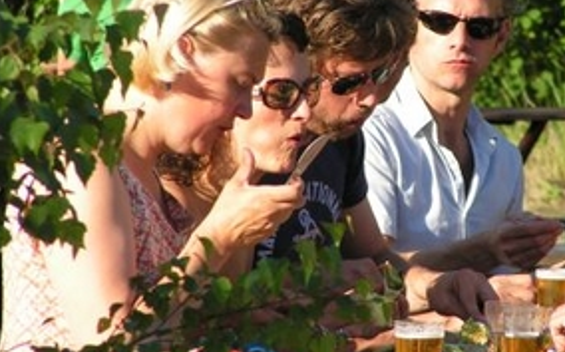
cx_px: 430
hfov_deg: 3.0
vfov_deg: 1.8
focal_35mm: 710
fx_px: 10924
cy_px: 128
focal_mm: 63
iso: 50
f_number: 3.7
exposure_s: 1/400
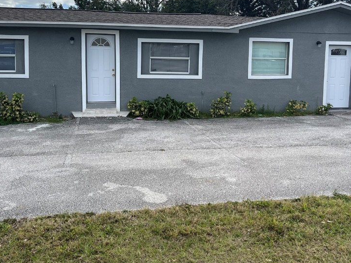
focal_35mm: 37
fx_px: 375
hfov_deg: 50.1
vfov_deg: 38.2
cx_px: 170
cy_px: 87
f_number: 1.5
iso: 50
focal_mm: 5.7
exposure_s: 1/3077
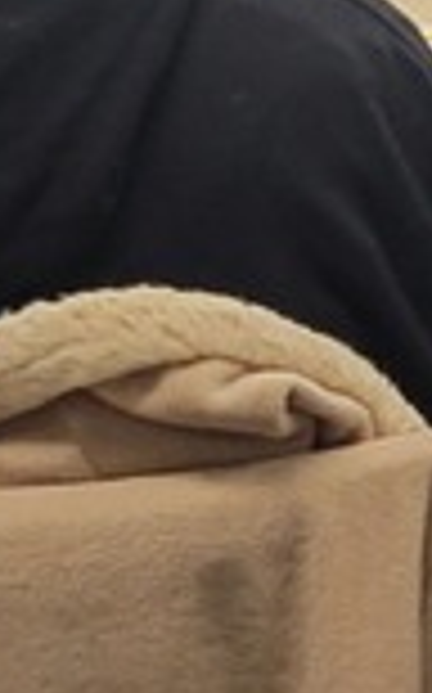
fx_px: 3454
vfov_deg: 11.2
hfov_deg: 6.9
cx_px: 873
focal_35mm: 183
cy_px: -194
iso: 200
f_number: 1.8
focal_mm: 5.4
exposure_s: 1/120
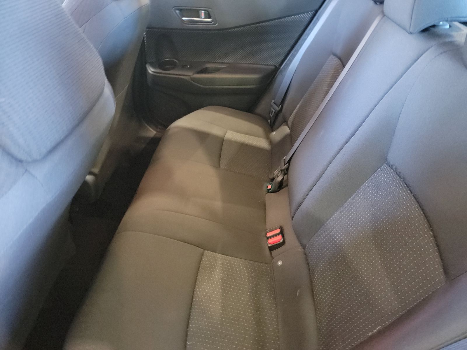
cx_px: 234
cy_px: 175
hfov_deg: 71.6
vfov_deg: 56.8
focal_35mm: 24
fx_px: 324
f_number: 1.8
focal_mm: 6.7
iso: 2868
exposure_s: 1/12
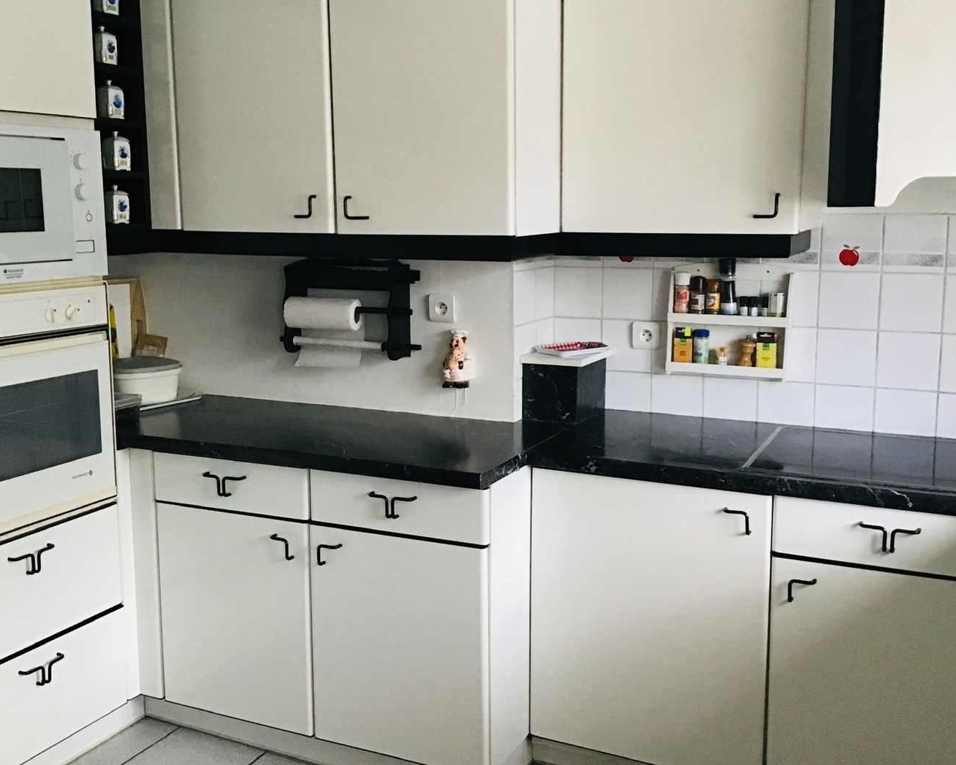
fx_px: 1047
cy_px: 351
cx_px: 493
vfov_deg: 40.1
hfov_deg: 49.1
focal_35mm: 37
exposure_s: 1/33
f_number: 2.4
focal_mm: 3.3
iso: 200
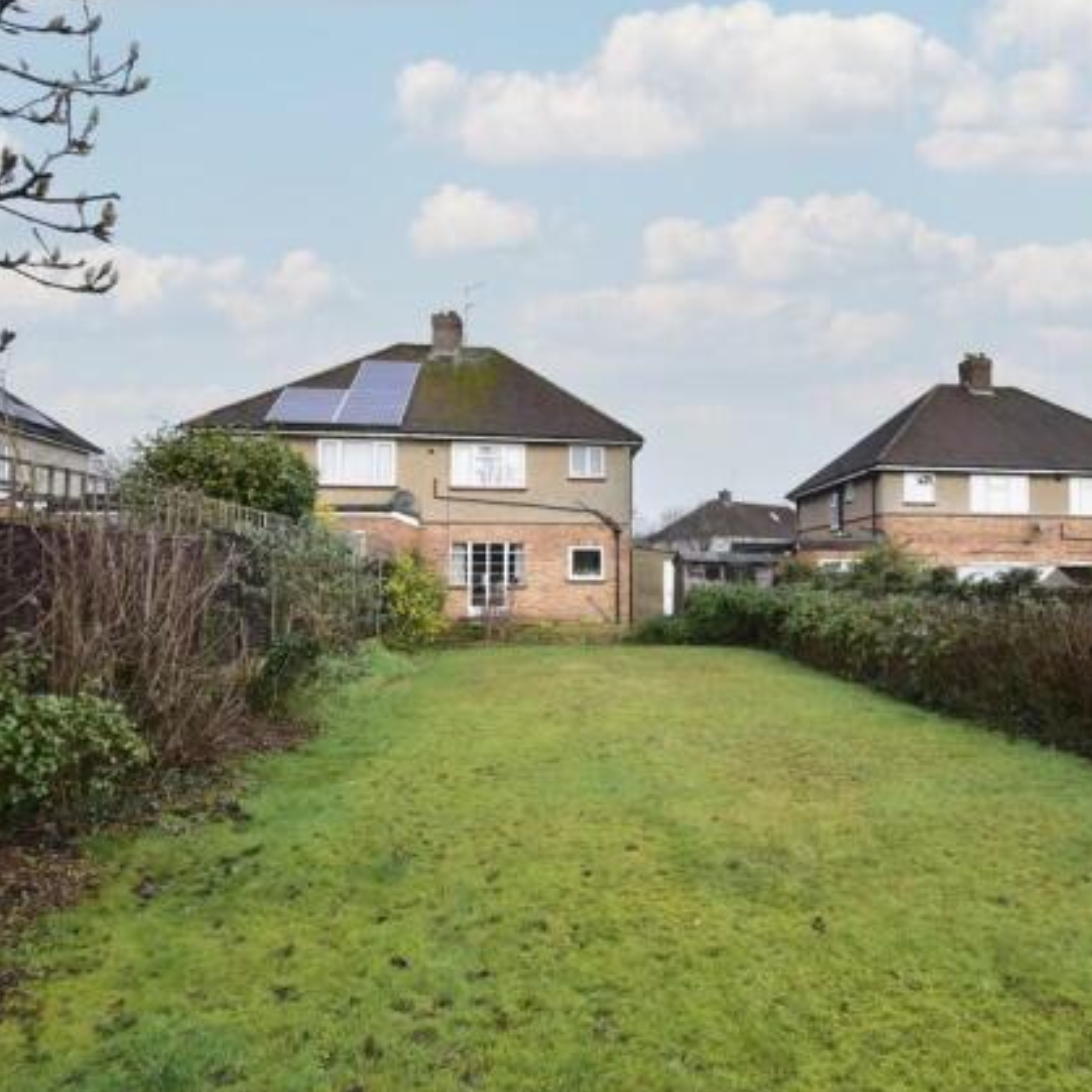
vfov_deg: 74.8
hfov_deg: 73.5
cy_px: 558
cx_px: 683
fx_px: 714
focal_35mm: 20
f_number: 8
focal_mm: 10
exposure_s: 1/250
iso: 640
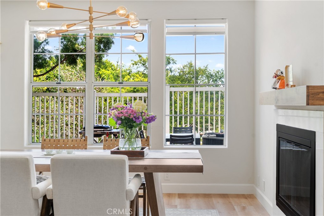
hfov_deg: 48.5
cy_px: 108
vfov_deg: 33.4
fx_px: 360
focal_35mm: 40
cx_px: 162
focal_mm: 40
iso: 80
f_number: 8
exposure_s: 1/1.67
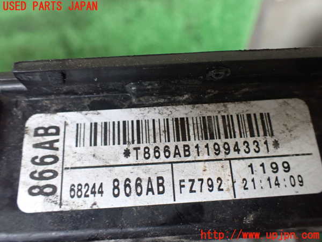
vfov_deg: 46.8
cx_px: 161
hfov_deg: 60.0
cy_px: 121
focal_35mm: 30
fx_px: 279
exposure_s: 1/30
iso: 800
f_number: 2.3
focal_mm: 5.4
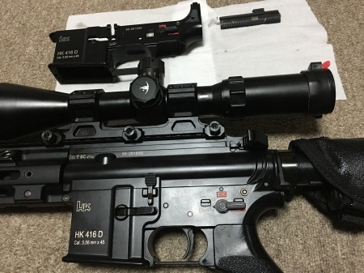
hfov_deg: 61.7
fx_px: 305
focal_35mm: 29
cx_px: 182
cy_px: 136
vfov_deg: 48.2
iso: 100
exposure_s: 1/15
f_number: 2.2
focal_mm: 4.15
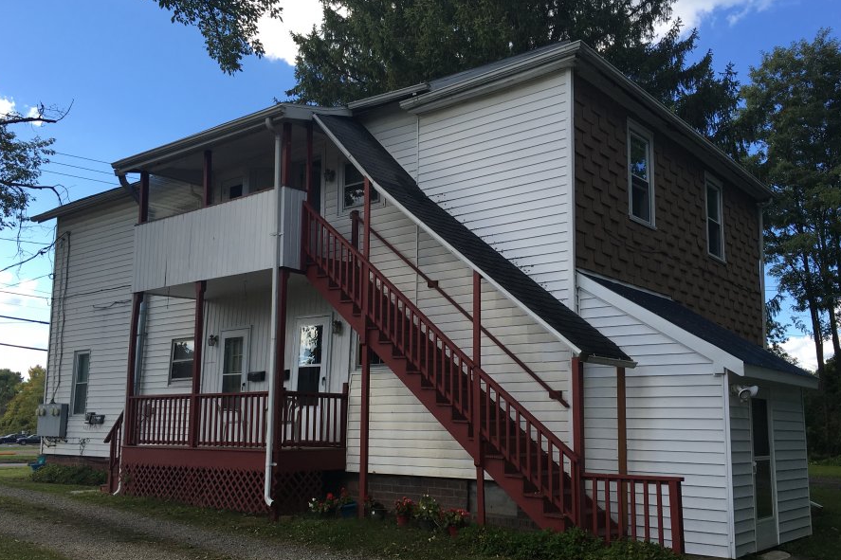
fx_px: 794
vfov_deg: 38.8
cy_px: 321
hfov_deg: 55.8
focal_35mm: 34
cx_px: 432
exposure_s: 1/523
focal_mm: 4.15
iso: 25
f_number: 2.2
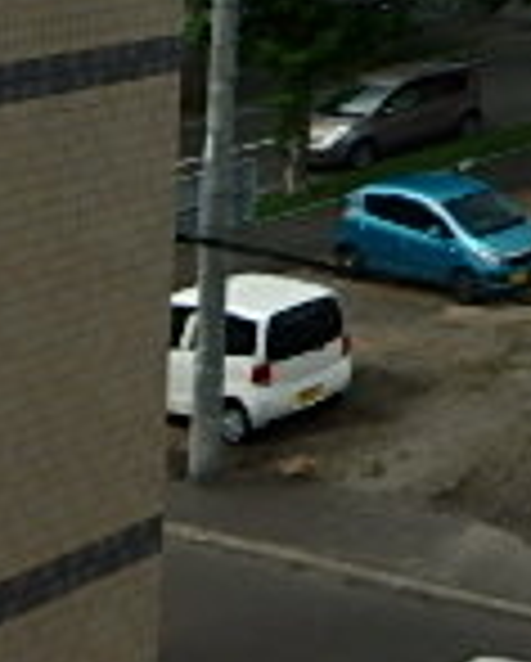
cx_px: 1323
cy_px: -383
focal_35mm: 89
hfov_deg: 12.8
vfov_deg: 18.5
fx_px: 1745
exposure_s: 1/400
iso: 125
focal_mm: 3.7
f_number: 6
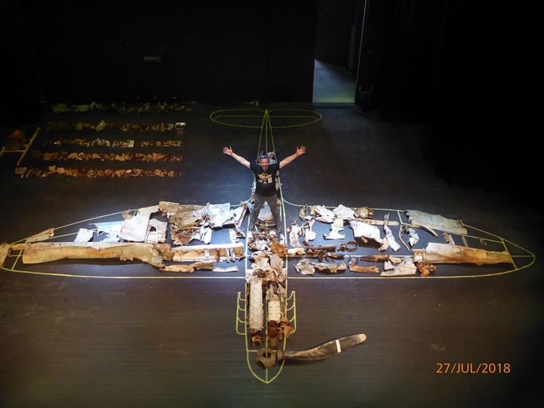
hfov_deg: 51.4
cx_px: 272
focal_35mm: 36
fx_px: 566
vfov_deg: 39.6
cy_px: 204
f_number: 3.7
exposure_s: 1/60
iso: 800
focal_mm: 6.3
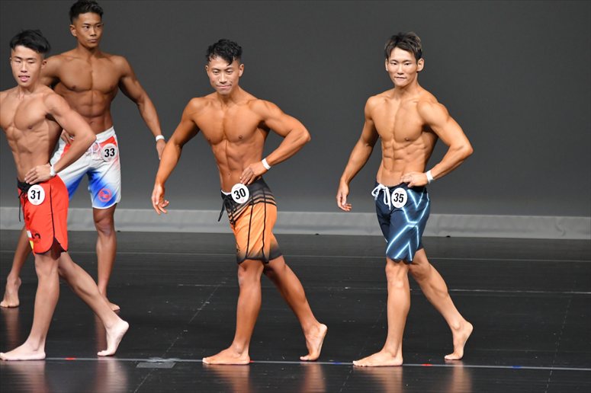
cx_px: 296
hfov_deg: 6.0
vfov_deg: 4.0
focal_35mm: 345
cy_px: 196
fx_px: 5661
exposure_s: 1/400
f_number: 5.6
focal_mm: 230
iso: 4000
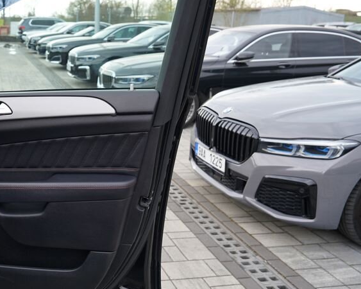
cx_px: 56
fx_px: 438
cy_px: 131
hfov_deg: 42.1
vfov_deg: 36.4
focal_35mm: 41
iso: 100
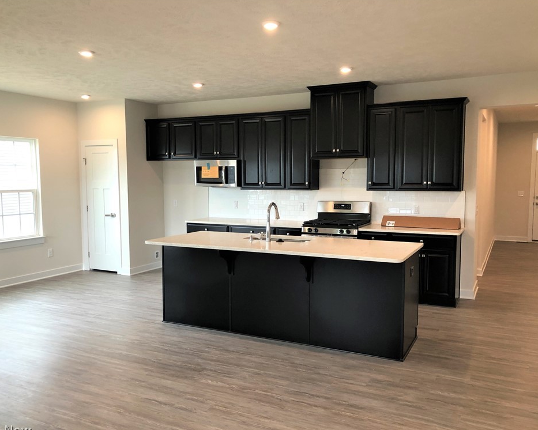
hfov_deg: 58.8
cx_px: 266
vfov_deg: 48.5
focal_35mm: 30
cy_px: 218
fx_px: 478
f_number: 1.8
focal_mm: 4
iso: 32
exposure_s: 1/30
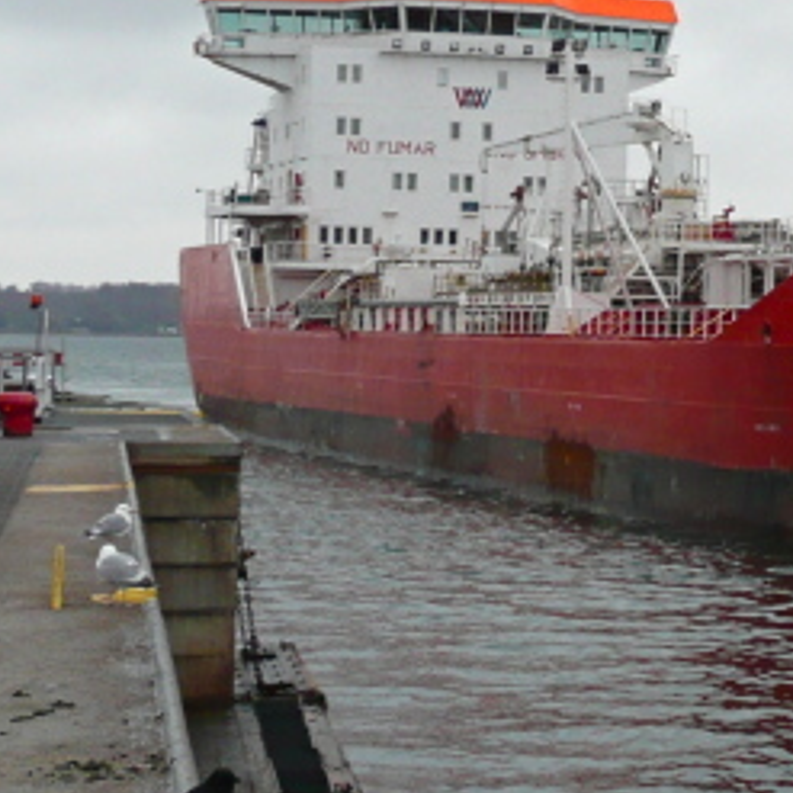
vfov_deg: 13.5
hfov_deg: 12.8
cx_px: 1175
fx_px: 3343
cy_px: 199
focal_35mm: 129
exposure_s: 1/100
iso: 200
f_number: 4.1
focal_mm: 7.3
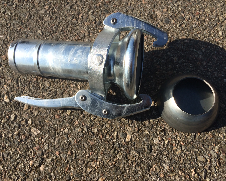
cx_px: 119
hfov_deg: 55.6
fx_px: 214
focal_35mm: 32
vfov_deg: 45.8
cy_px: 91
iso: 32
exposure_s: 1/2564
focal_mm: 4.12
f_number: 2.2
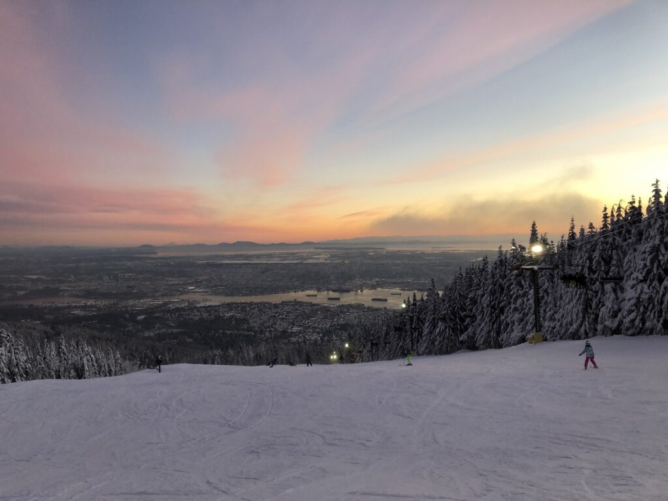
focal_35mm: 28
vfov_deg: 49.7
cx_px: 334
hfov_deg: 63.4
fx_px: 540
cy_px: 250
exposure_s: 1/120
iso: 64
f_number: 1.8
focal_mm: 3.99
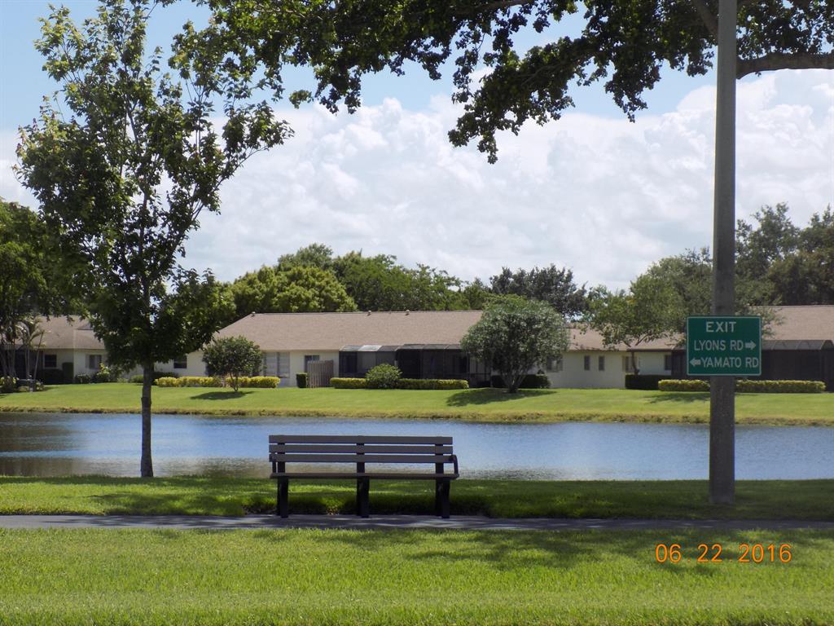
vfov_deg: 15.2
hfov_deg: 20.2
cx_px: 417
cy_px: 313
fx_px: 2337
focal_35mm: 97
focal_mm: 17.2
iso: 80
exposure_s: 1/640
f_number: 4.6
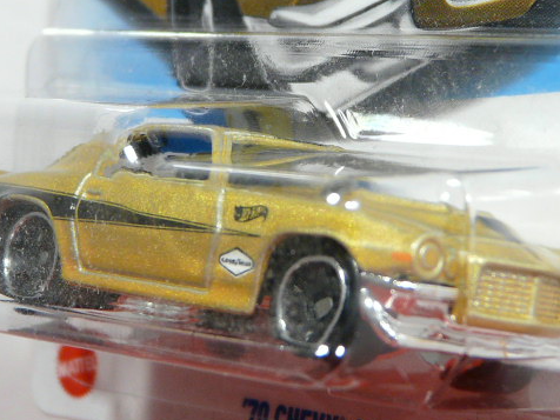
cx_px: 279
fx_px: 2524
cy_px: 154
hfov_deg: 12.7
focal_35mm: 156
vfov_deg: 9.5
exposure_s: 1/50
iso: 160
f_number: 3.2
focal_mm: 12
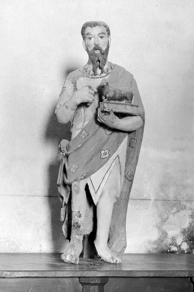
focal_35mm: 90
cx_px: 97
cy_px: 146
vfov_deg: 22.6
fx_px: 729
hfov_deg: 15.1
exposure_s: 1/60
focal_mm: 60
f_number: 9
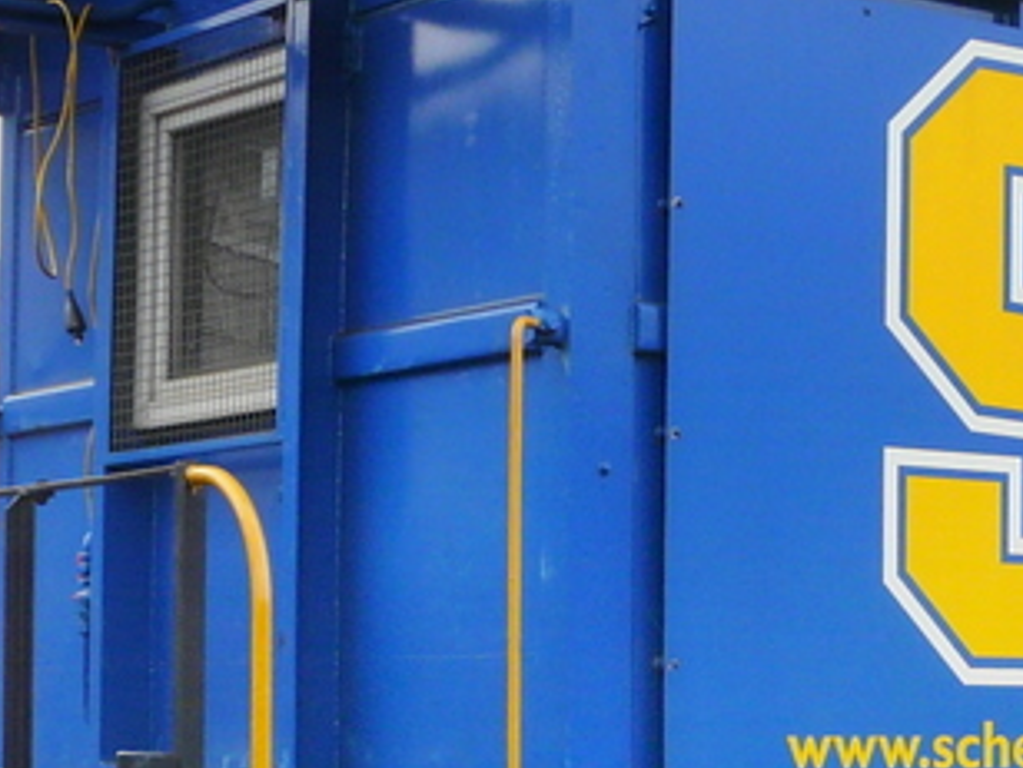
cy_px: 539
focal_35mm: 107
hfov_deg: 17.4
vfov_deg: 13.8
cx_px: 1292
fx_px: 3162
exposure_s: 1/200
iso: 100
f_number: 4
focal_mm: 5.4
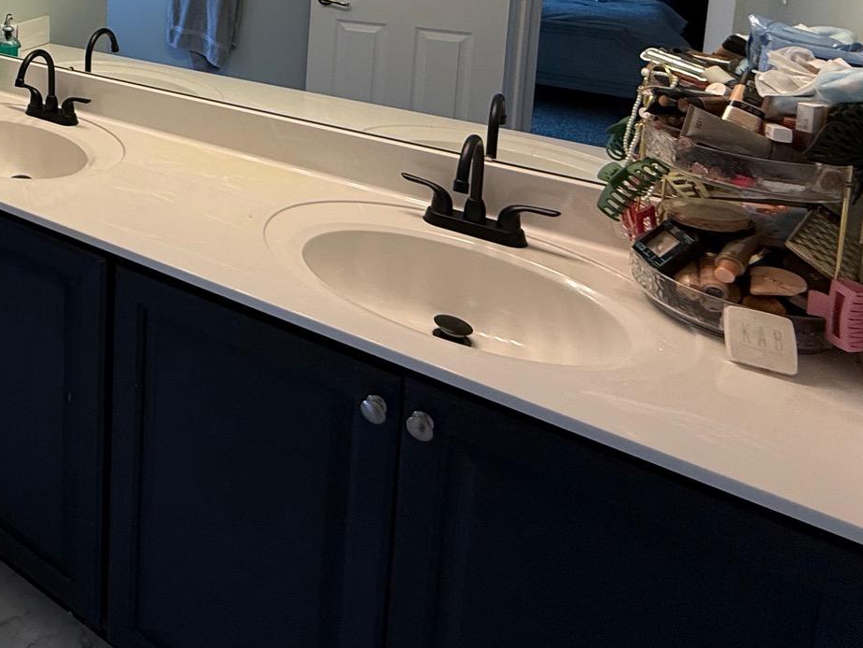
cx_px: -36
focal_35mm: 31
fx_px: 773
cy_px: -48
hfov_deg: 46.6
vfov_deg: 38.4
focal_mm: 2.22
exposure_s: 1/120
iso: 80
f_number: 2.2
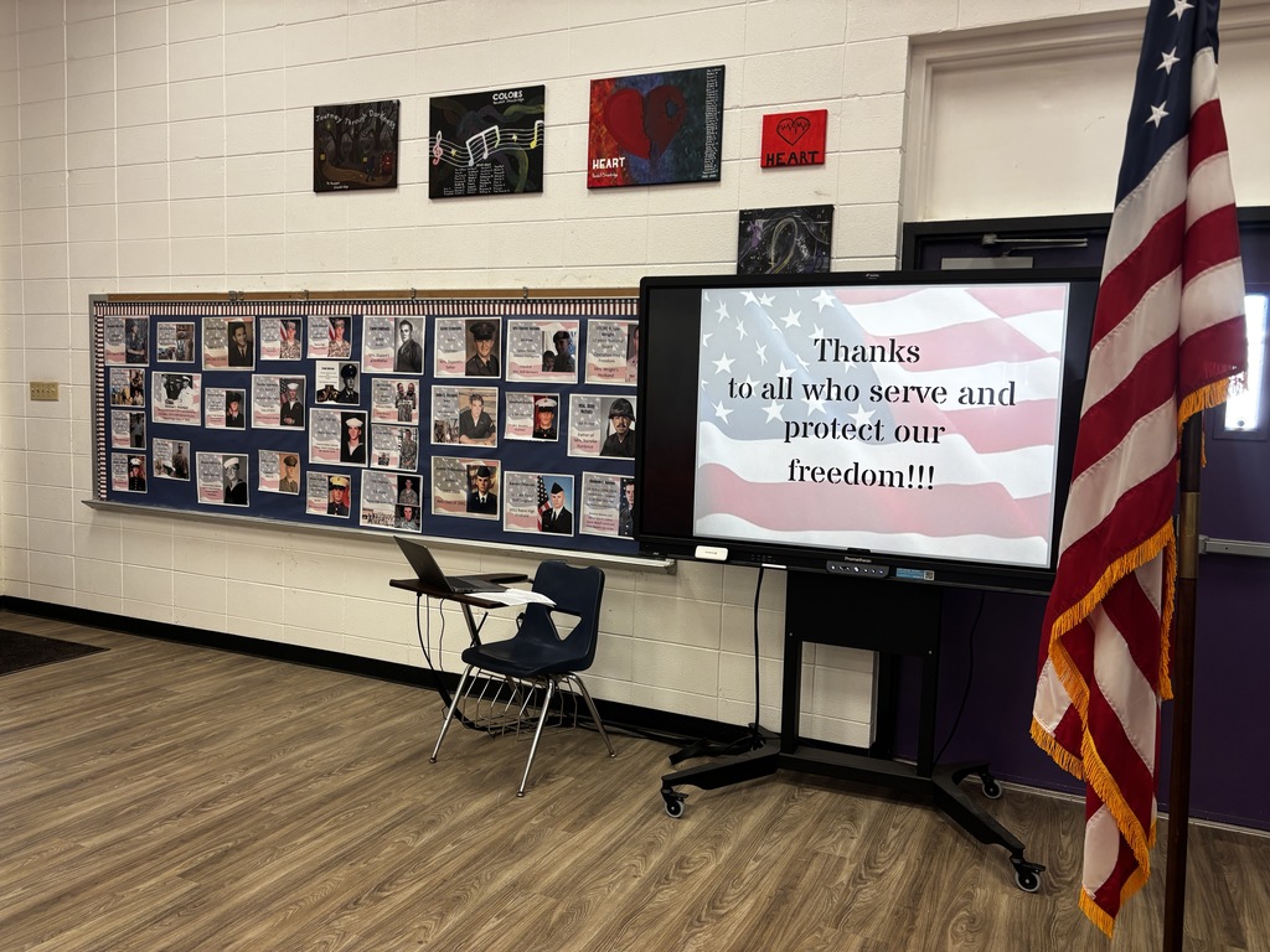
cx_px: 635
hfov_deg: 67.3
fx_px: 954
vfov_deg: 53.1
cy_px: 476
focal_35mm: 26
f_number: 1.6
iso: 125
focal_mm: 5.96
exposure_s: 1/120
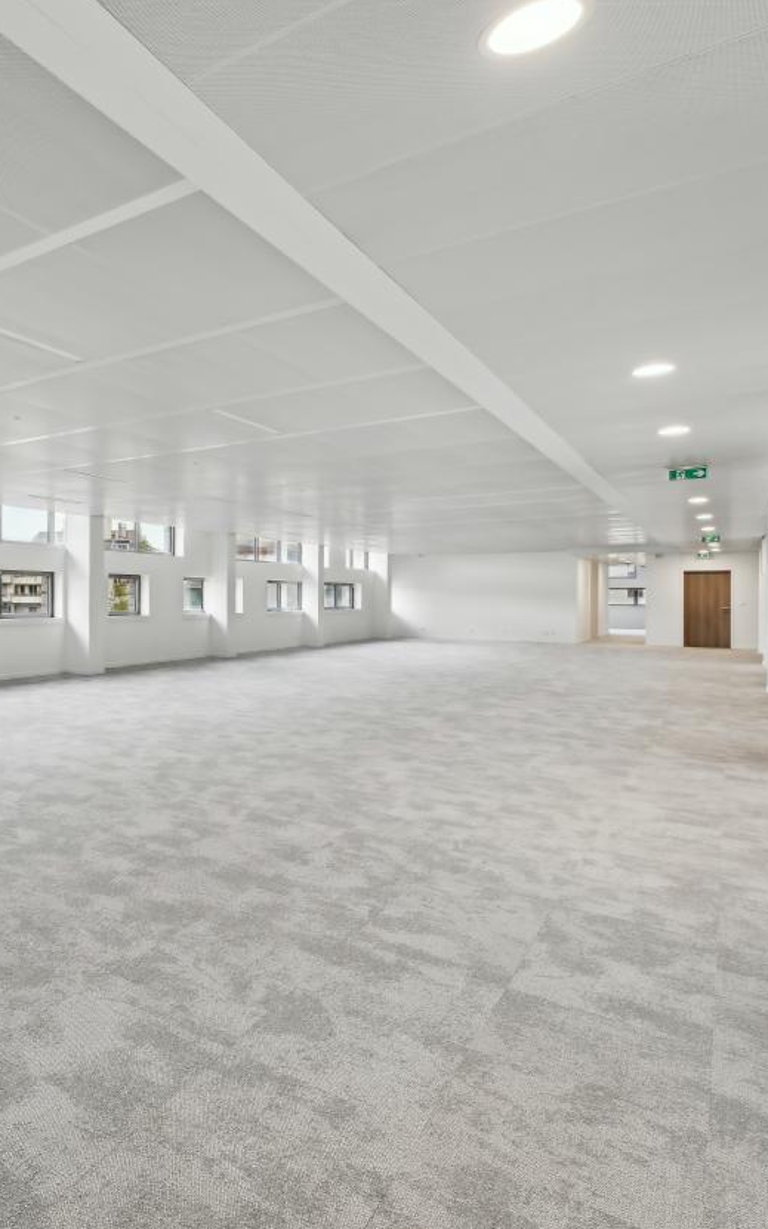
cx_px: -43
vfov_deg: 79.6
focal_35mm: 22
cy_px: 603
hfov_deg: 44.4
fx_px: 736
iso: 100
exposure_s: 1/6
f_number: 11
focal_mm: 14
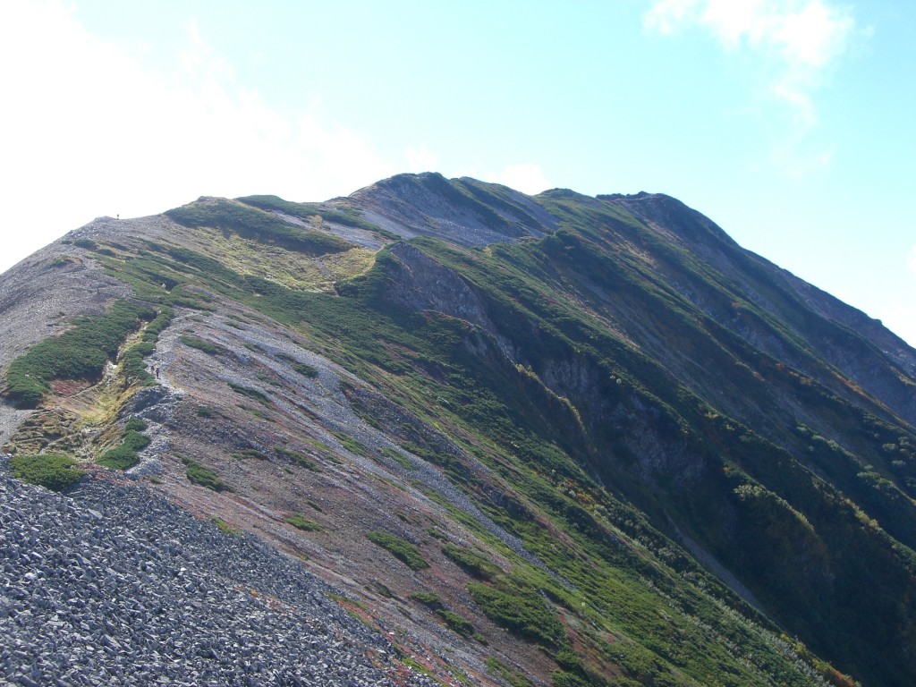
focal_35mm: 47
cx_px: 458
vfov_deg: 30.9
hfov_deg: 40.4
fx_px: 1244
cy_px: 344
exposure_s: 1/250
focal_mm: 7.6
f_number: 4.8
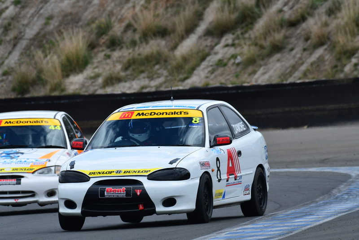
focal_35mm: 750
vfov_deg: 1.8
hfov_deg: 2.7
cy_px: 120
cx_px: 180
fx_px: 7481
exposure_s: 1/640
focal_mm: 500
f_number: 11
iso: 500
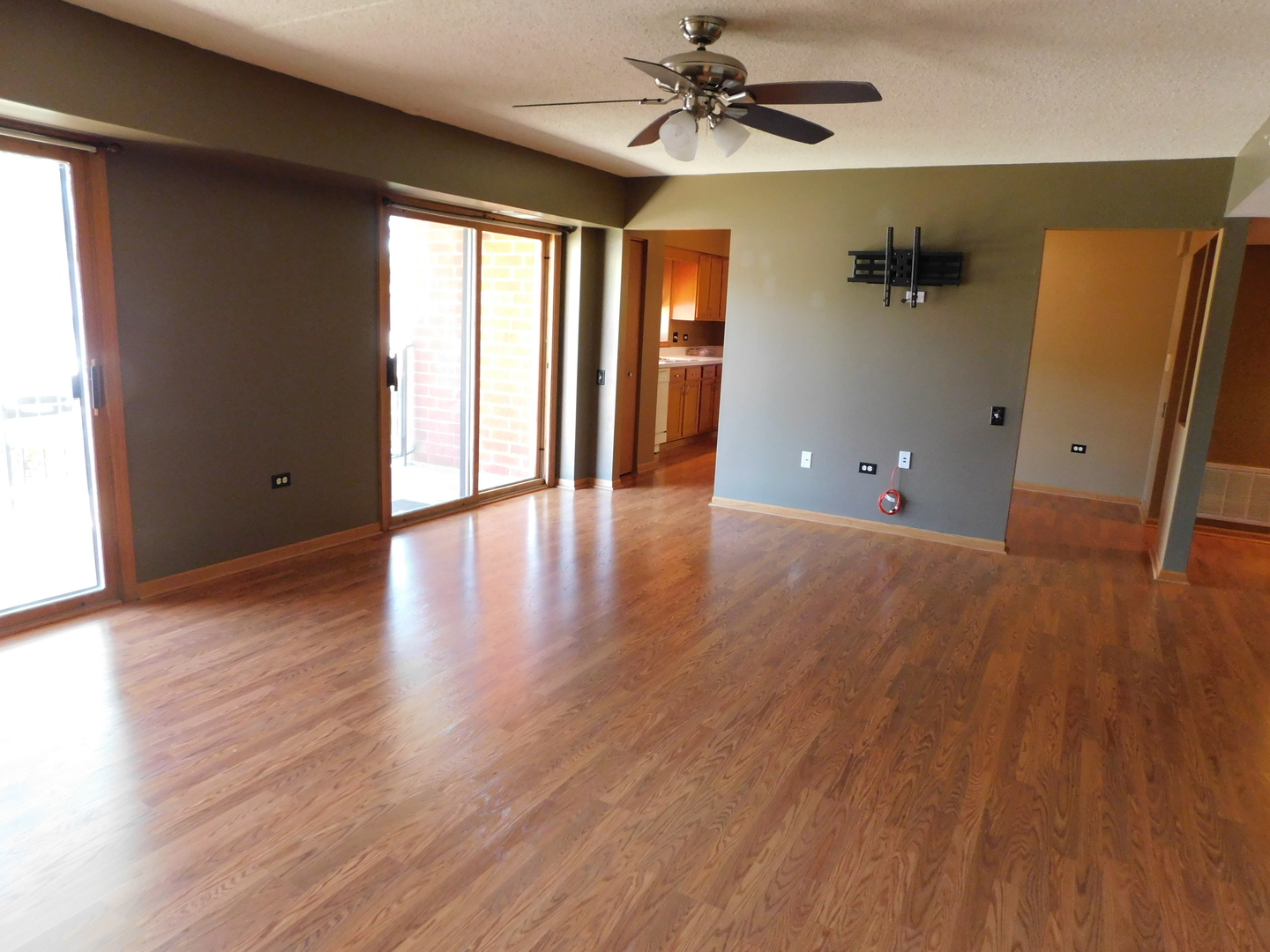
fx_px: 844
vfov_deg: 58.9
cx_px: 635
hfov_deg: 73.9
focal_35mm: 23
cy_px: 476
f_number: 3
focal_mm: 4
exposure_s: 1/15
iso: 400
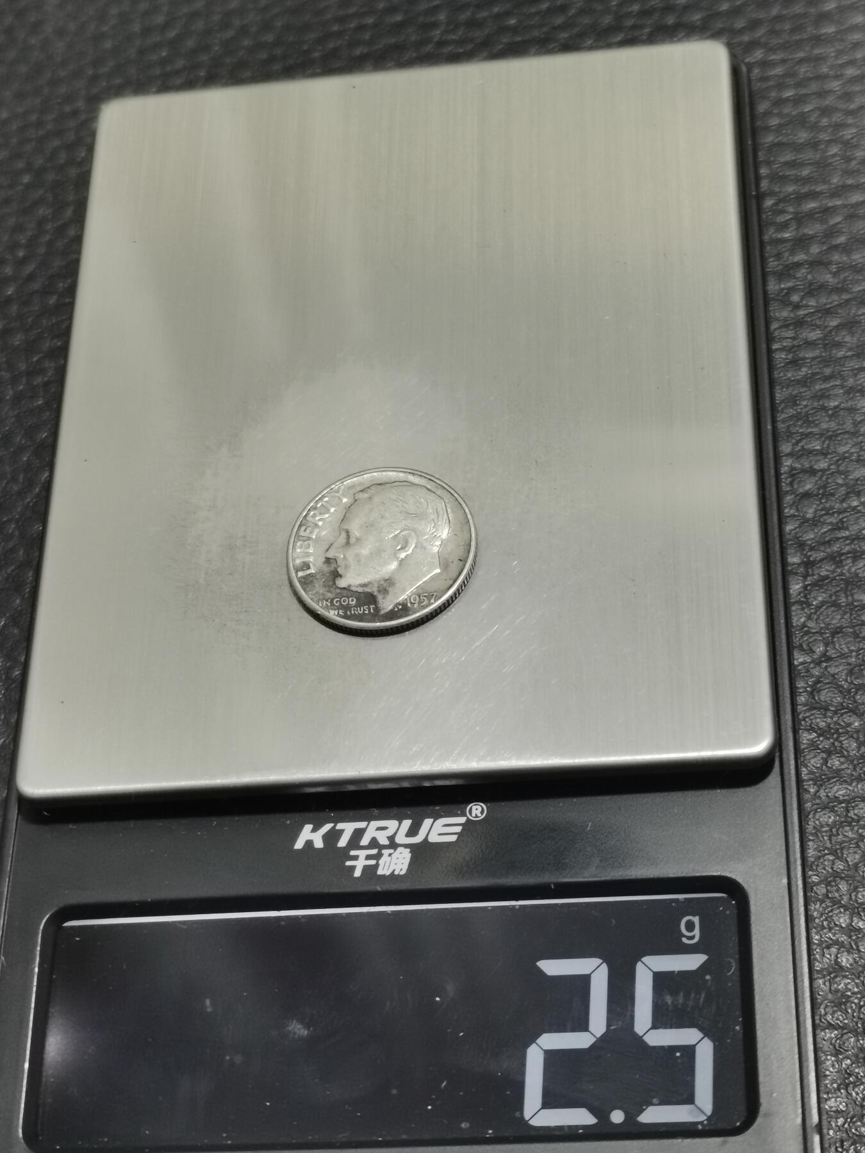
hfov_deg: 21.9
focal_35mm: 67
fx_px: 2232
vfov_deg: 29.0
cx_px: 432
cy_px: 576
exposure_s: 1/100
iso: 125
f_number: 1.8
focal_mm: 5.58
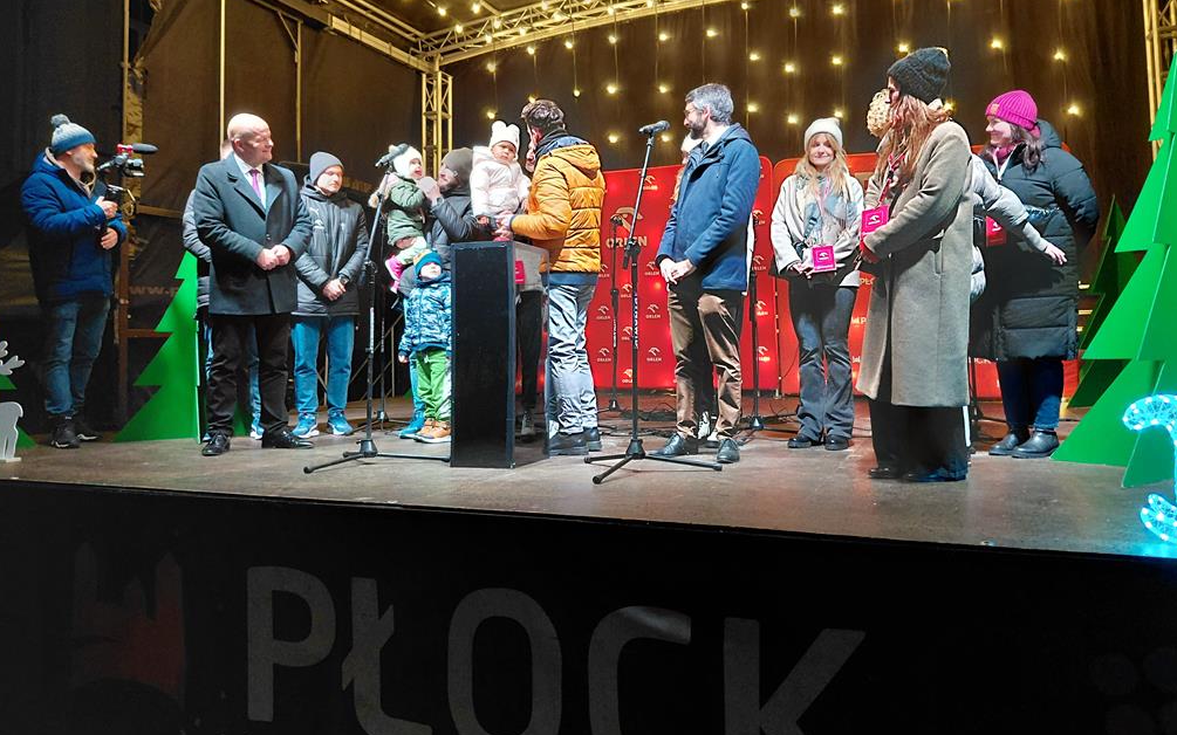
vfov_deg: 45.9
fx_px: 866
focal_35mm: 27
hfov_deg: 68.4
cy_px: 309
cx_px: 590
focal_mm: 4.69
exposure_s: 1/33.4
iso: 320
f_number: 1.8
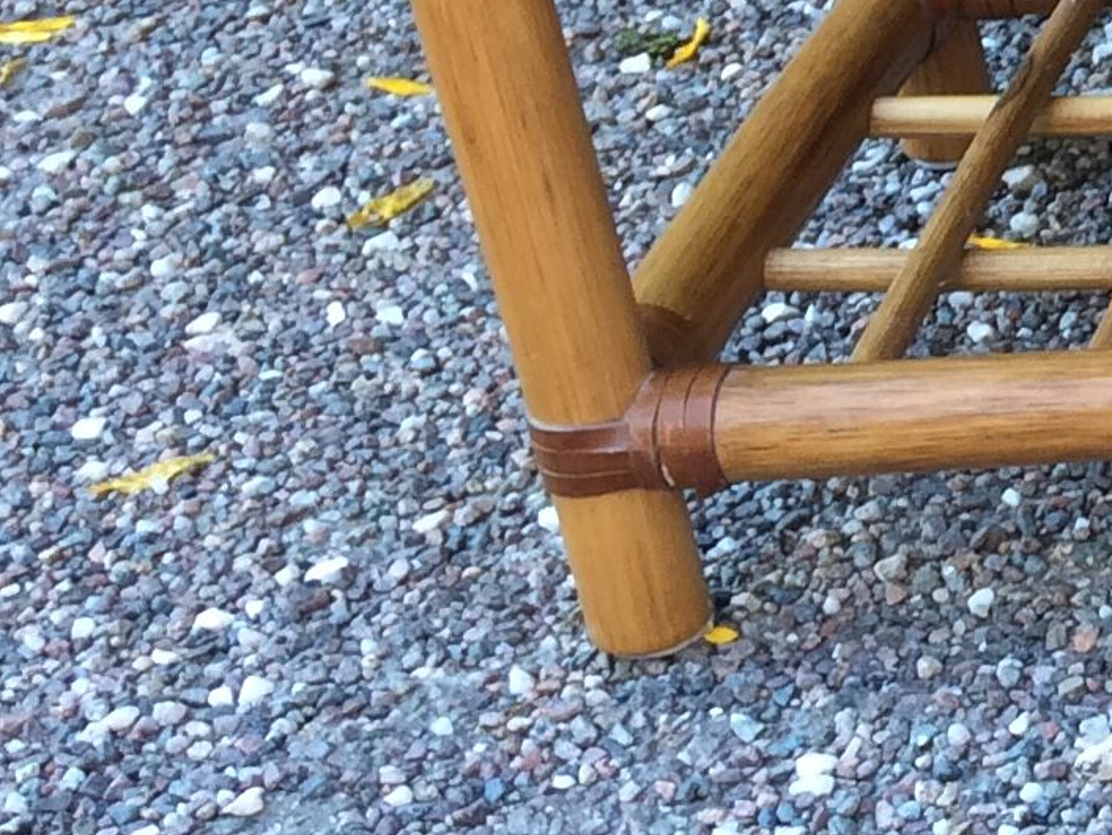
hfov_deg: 12.2
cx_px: 2514
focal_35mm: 134
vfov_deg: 10.8
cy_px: -213
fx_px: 4306
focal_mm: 4.15
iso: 32
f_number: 2.2
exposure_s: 1/110
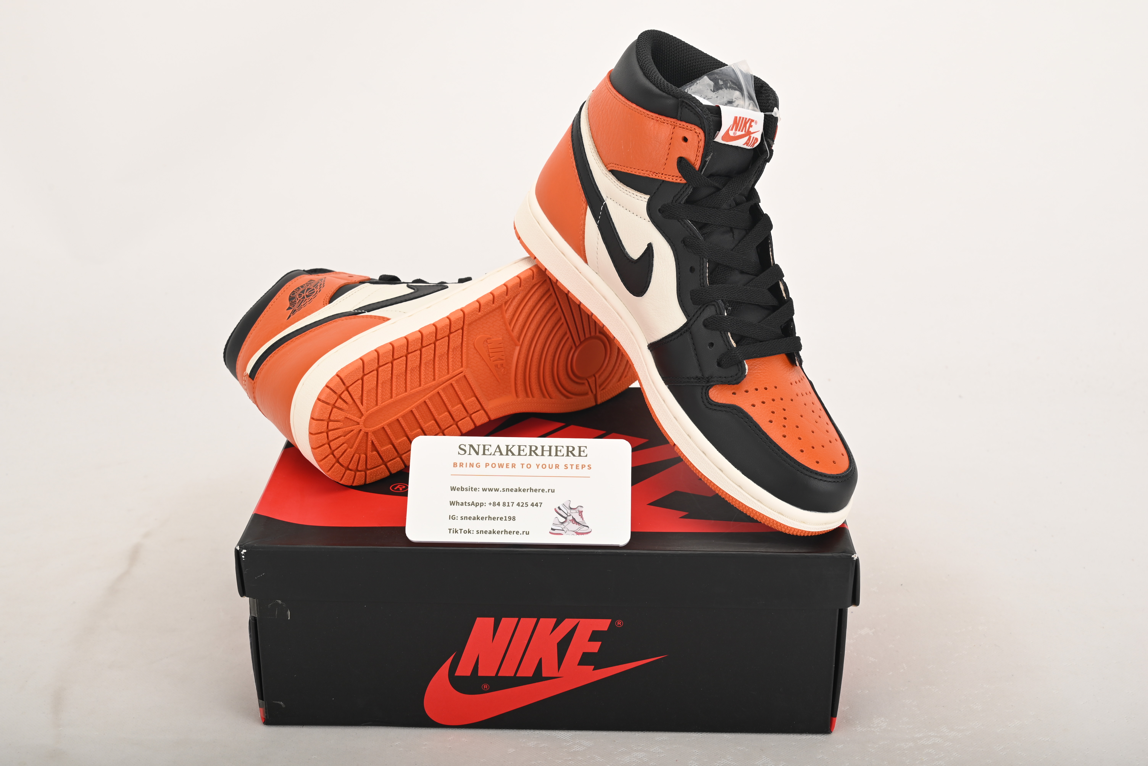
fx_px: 1563
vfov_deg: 27.5
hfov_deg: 40.3
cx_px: 574
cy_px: 383
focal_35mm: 49
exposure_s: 1/200
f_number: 11
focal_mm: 49
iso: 100
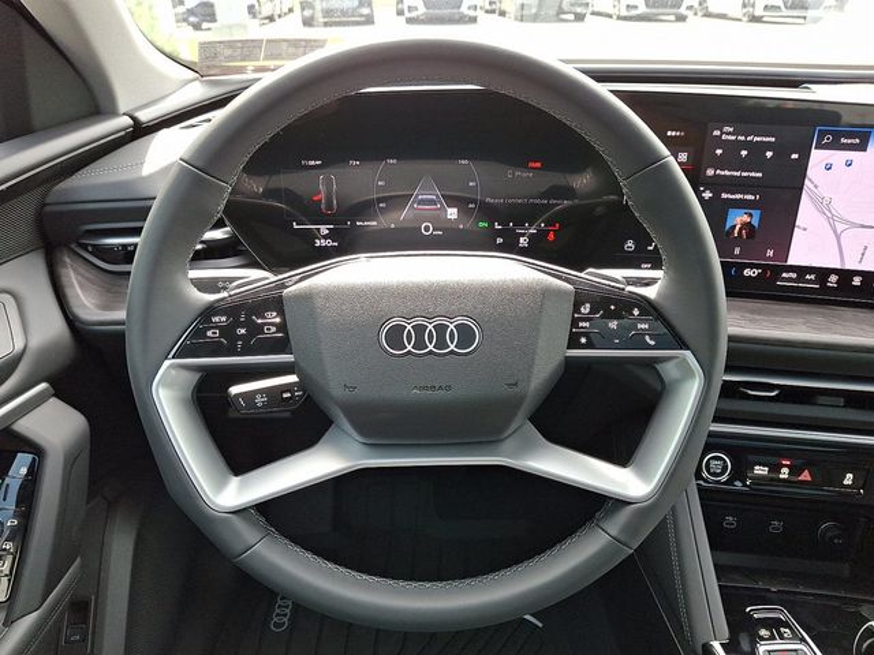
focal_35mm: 25
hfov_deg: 69.4
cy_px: 328
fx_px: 631
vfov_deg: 54.9
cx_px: 437
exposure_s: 1/100
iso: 35
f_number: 1.8
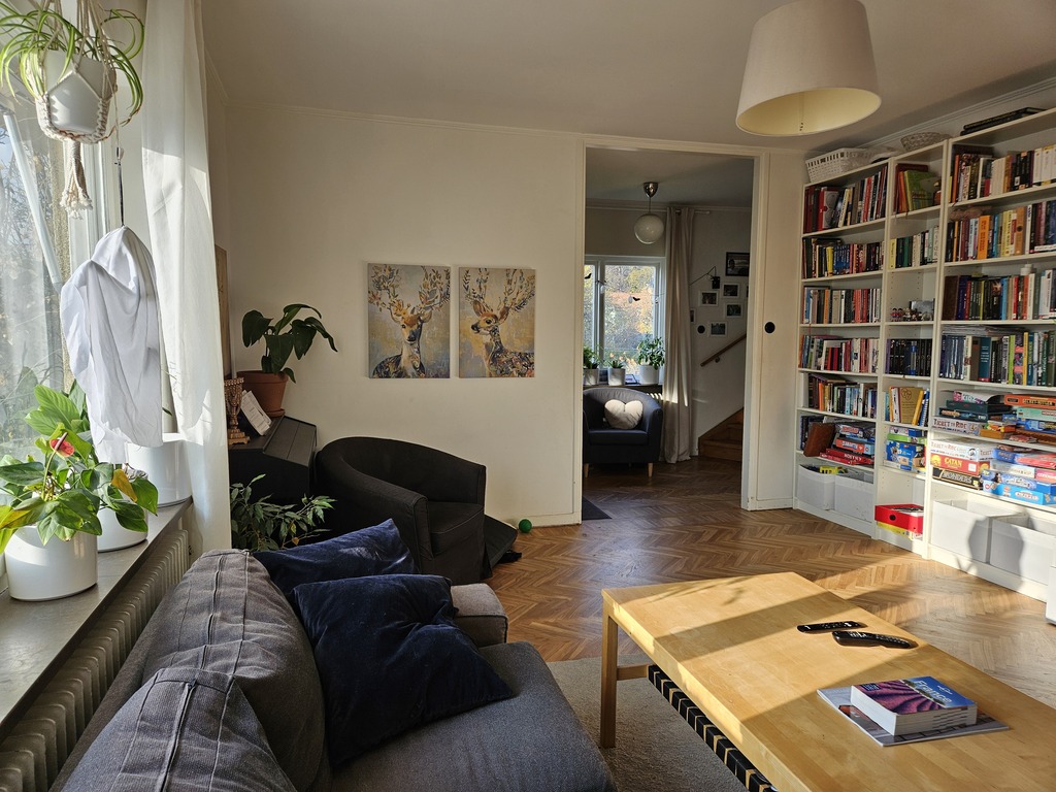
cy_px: 396
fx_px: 702
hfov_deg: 73.9
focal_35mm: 23
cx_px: 528
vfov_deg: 58.9
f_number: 1.8
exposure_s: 1/180
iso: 25
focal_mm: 5.4
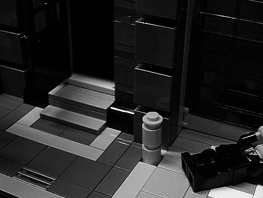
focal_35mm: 53
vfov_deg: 27.5
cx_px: 149
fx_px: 403
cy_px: 113
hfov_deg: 36.1
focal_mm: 6
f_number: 2.7
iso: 160
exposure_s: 1/25
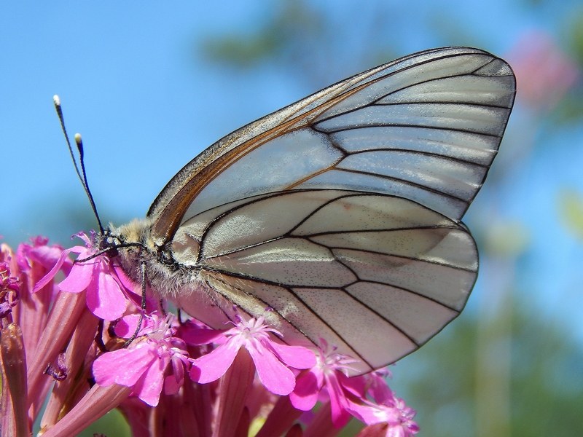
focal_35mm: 105
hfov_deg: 18.7
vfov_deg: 14.1
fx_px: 1768
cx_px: 292
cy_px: 218
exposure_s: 1/500
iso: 125
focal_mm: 18.7
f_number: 4.5
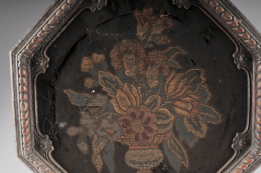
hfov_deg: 37.9
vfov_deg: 25.7
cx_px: 130
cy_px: 86
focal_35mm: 52
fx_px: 380
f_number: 22
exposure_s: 1/250
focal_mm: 35
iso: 125
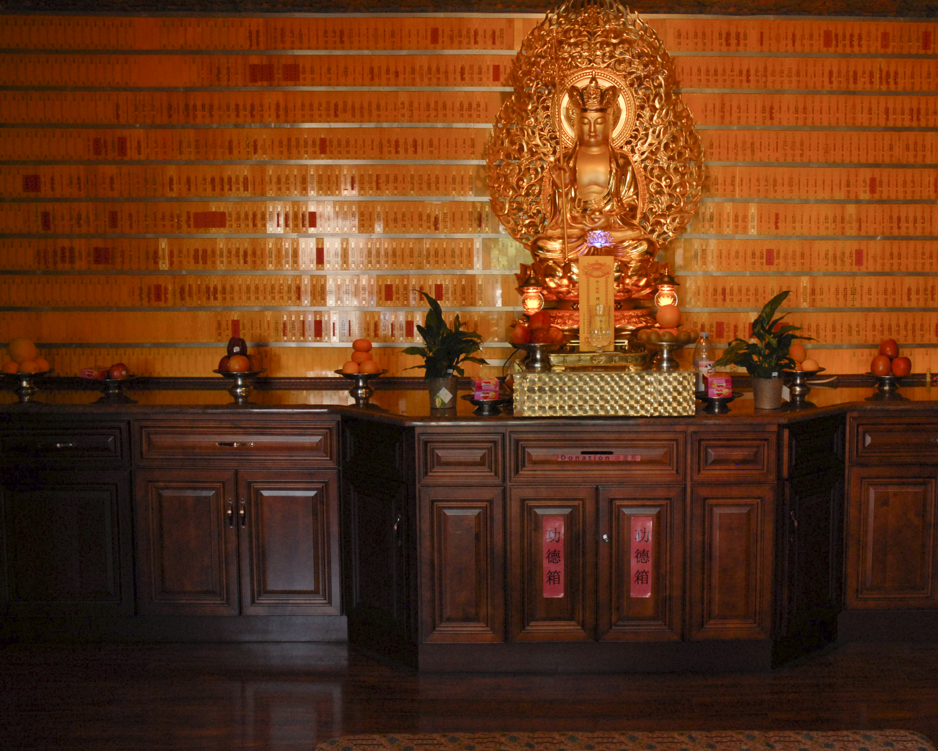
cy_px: 346
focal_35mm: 44
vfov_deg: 34.1
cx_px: 596
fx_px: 1222
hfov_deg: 41.7
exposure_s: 1/30
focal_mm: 24
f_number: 5.6
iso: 400
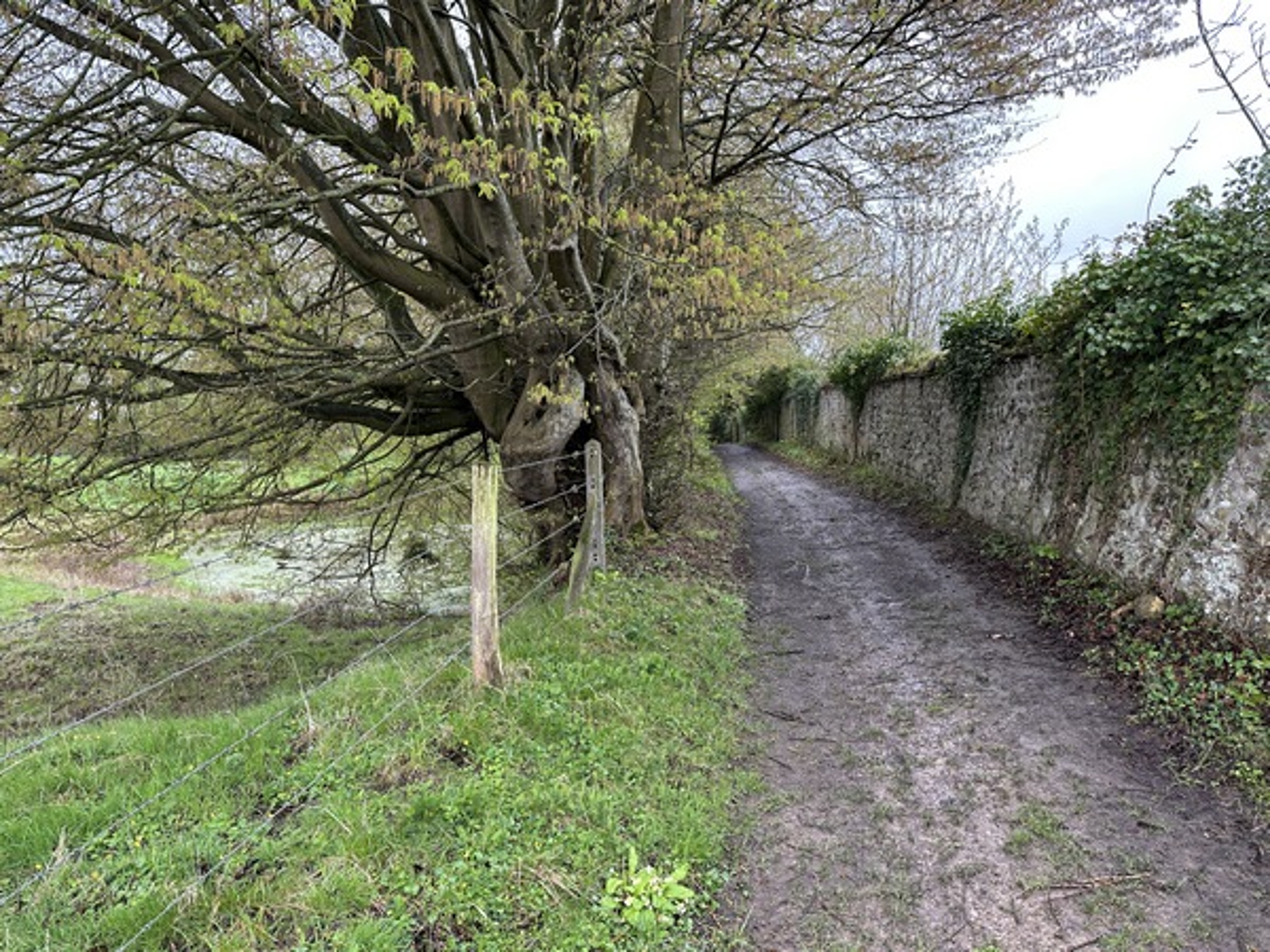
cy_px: 476
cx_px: 635
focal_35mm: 24
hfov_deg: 71.6
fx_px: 881
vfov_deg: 56.8
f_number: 1.78
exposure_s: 1/166
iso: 80
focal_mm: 6.86
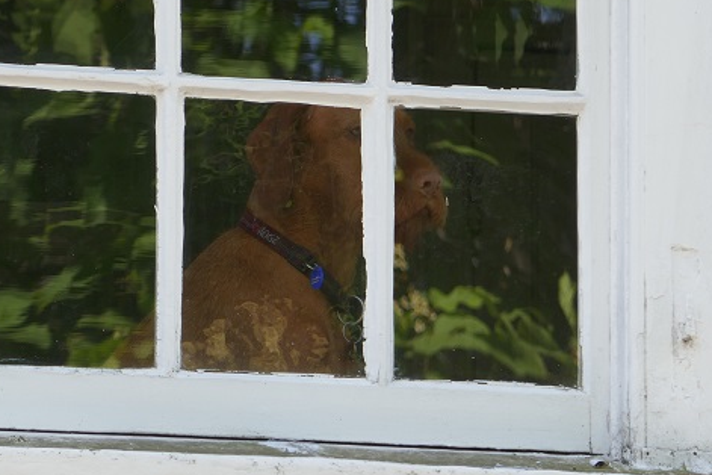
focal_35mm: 381
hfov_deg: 5.4
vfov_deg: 3.6
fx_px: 7535
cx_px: 289
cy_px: 183
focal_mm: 91
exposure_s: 1/125
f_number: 5.9
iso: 125
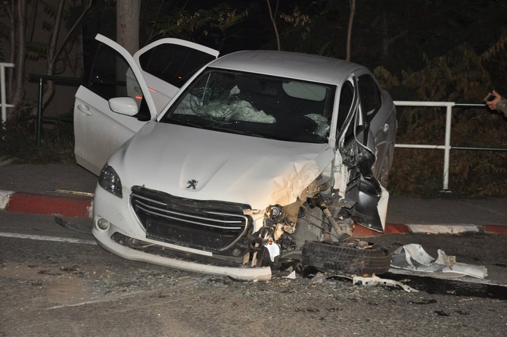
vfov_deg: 18.1
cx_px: 254
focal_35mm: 75
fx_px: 1055
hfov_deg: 27.0
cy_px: 168
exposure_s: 1/60
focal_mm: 50
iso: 1250
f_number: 5
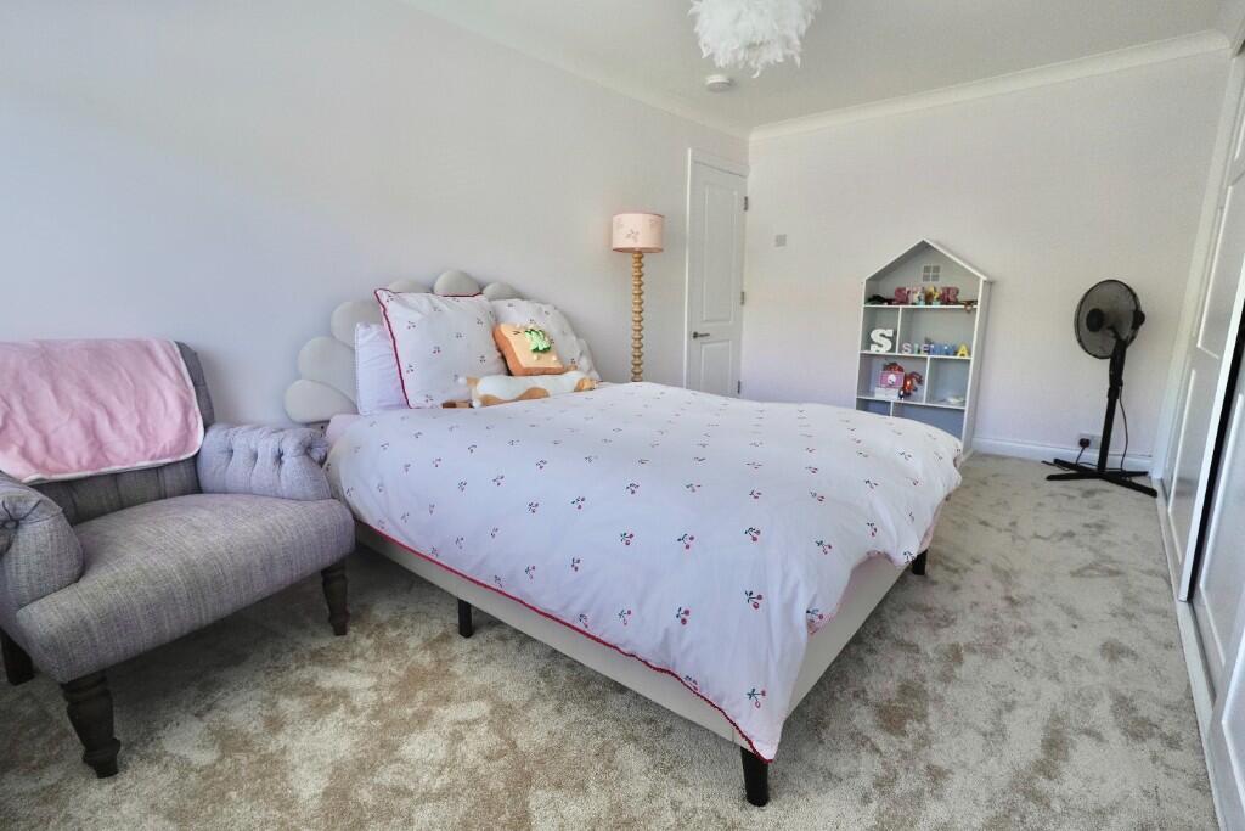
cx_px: 622
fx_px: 571
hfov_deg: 95.0
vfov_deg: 72.1
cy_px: 416
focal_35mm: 16
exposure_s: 1/160
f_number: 4
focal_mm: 11
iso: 250
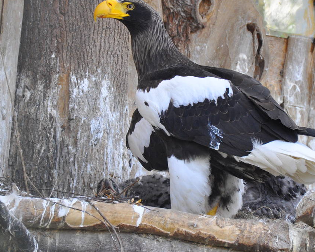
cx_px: 188
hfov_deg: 7.0
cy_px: 118
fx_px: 2591
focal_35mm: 278
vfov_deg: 5.6
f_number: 5.6
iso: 800
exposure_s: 1/350
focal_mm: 105
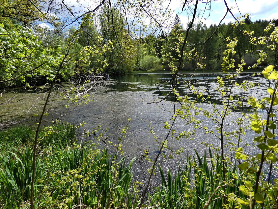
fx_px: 161
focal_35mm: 20
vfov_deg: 66.0
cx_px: 139
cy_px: 104
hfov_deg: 81.7
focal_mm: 3.6
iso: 80
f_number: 3.2
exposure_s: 1/800
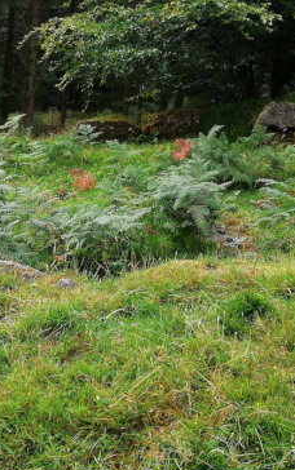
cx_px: 53
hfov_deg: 23.2
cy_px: 174
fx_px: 706
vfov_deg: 36.6
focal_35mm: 55
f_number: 1.8
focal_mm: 3.95
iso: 64
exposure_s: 1/50
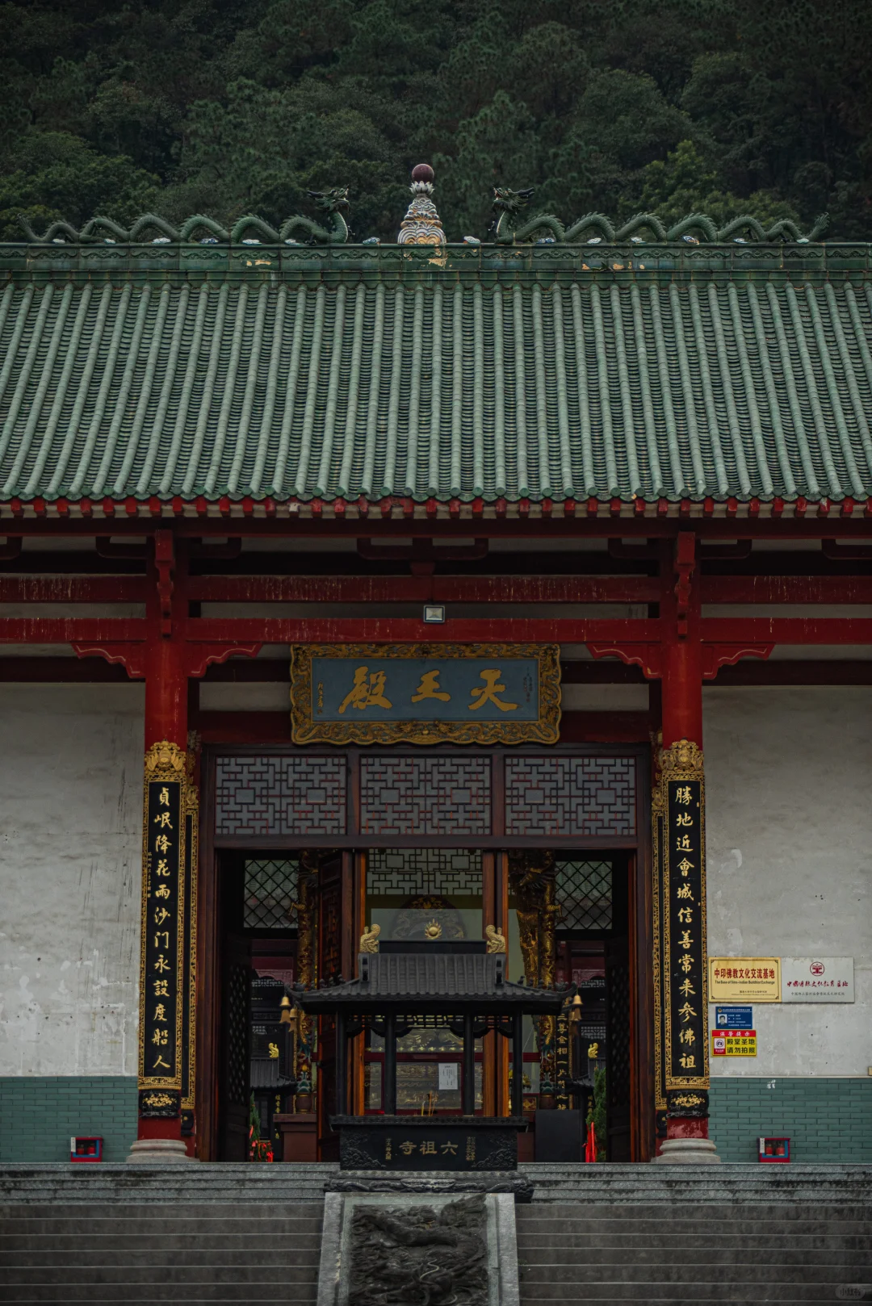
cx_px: 436
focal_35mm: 112
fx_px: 4066
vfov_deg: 18.3
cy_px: 653
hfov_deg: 12.2
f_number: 2.8
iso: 400
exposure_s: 1/500
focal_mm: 112
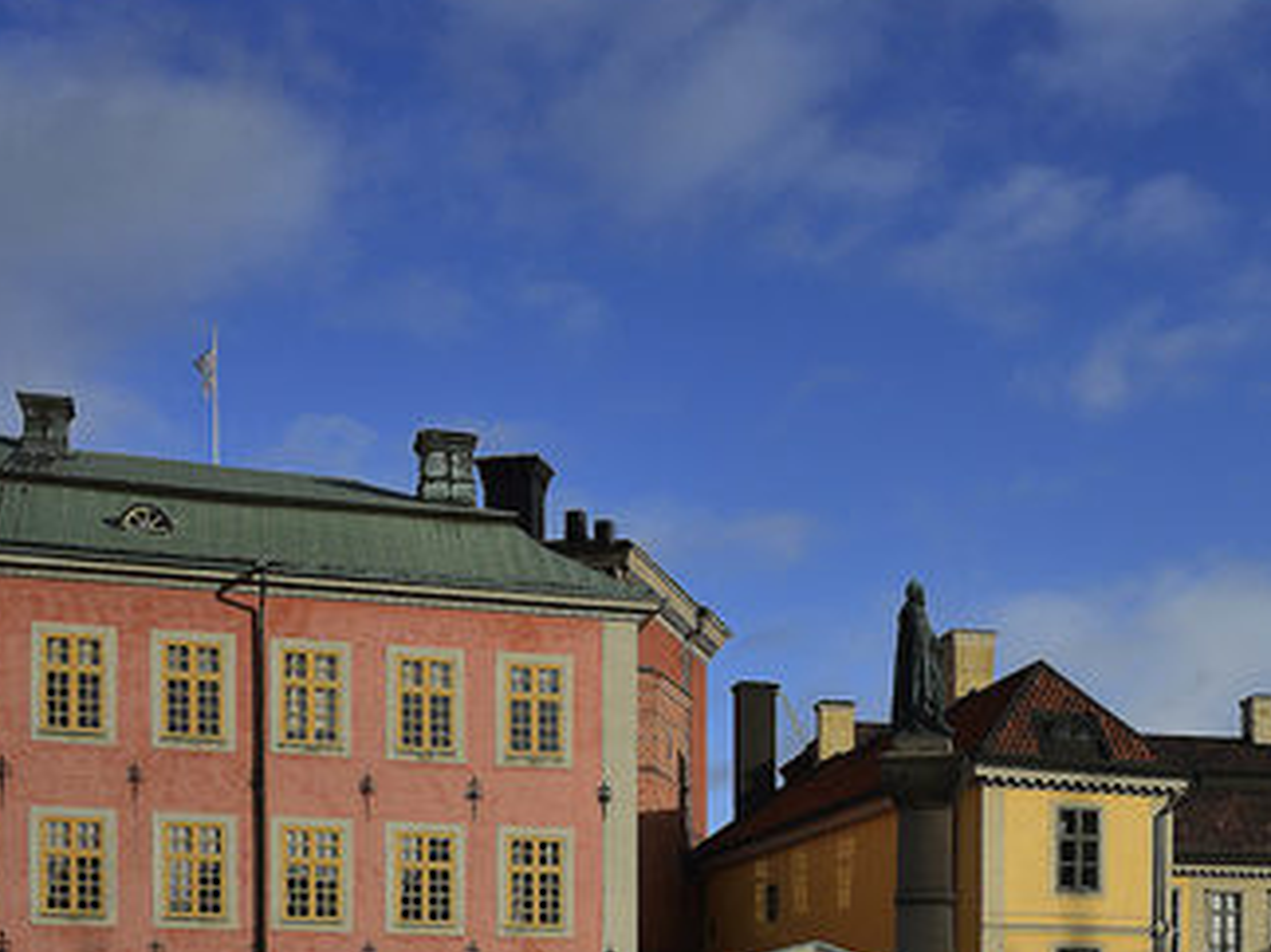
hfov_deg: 37.8
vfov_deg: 28.7
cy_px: 696
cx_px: 834
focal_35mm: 50
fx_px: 1835
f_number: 11
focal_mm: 28
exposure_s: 1/160
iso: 125
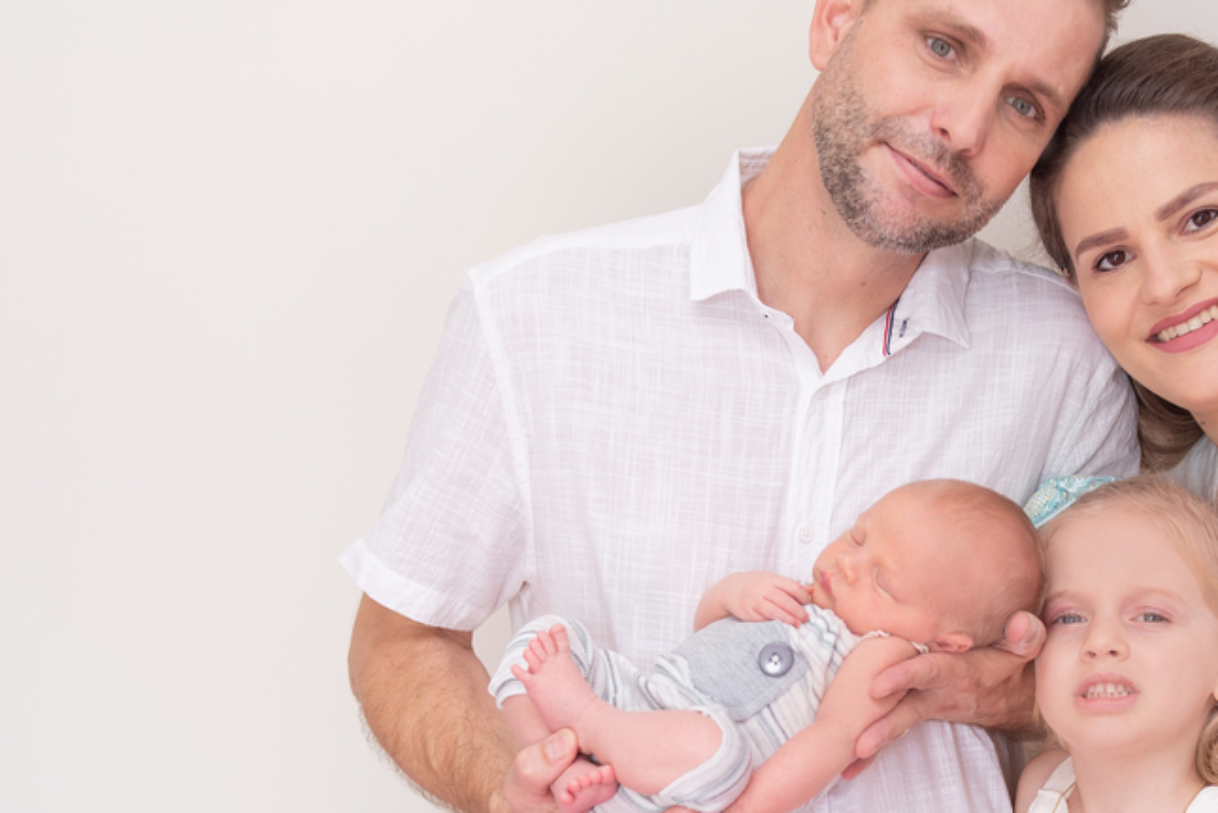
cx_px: 1060
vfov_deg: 20.8
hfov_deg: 29.8
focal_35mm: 65
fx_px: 2200
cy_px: 608
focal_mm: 35
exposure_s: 1/320
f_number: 2.2
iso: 200
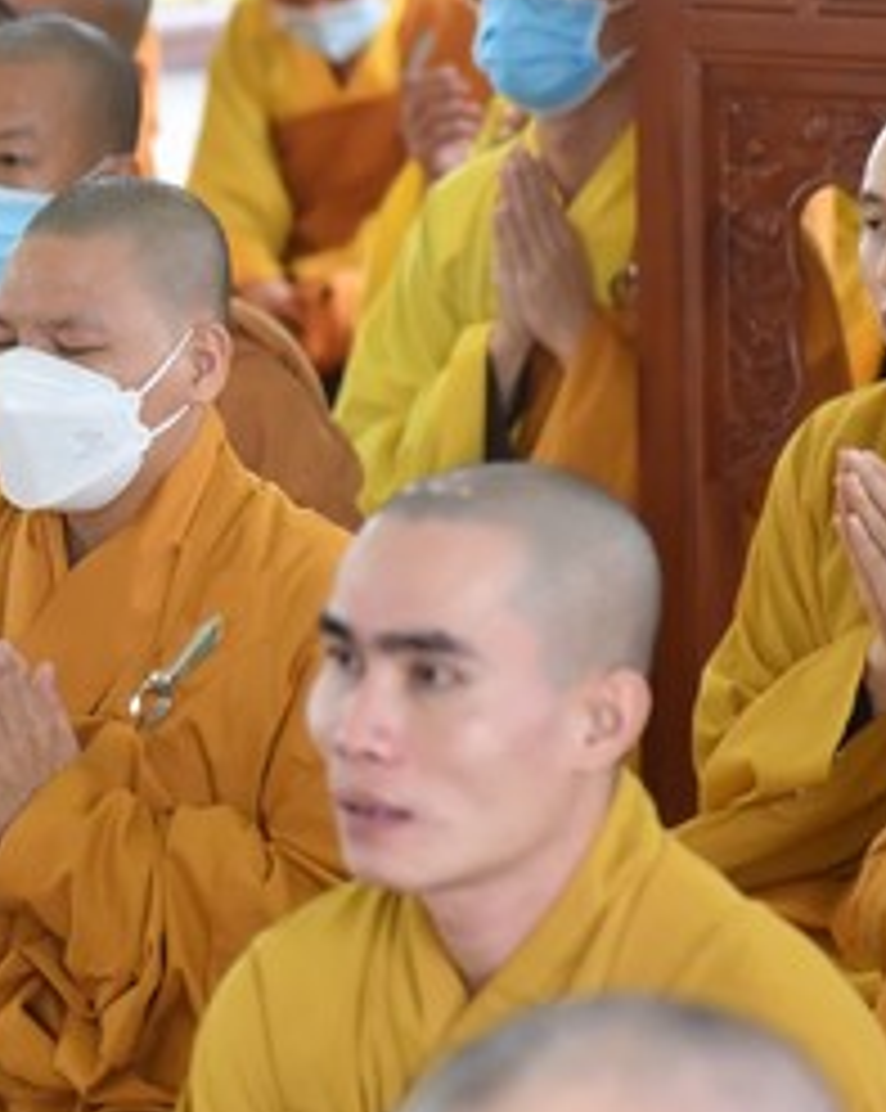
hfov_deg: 5.2
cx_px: 54
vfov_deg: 6.5
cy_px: 468
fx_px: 9753
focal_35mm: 297
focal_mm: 120
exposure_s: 1/160
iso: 1600
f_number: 4.5
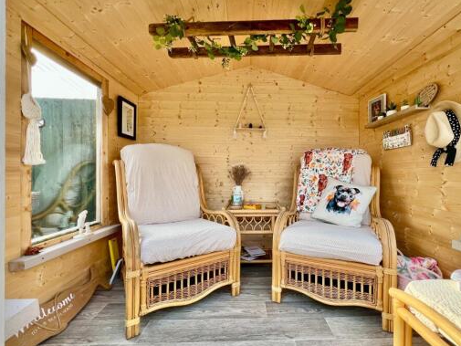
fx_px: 200
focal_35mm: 15
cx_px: 254
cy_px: 177
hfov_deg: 97.8
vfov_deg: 81.8
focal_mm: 1.57
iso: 32
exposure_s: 1/138
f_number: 1.8
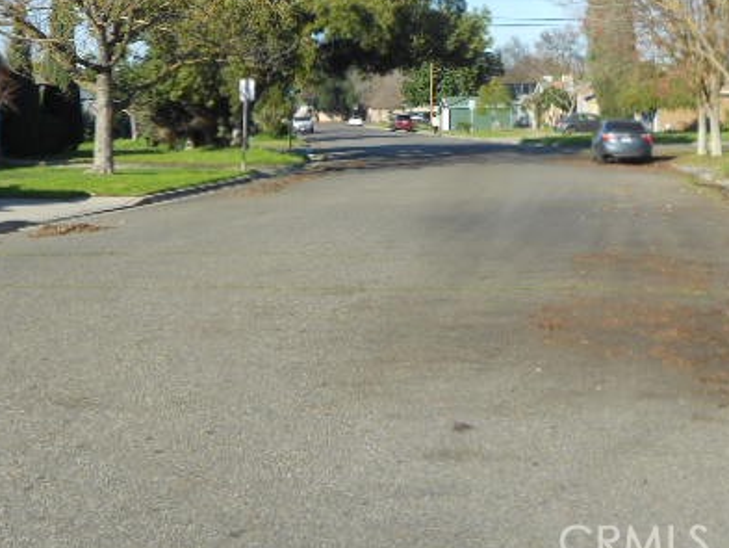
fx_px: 1475
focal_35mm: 70
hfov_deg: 27.7
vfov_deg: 20.8
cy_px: 123
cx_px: 425
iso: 80
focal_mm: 7.7
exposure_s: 1/400
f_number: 4.2
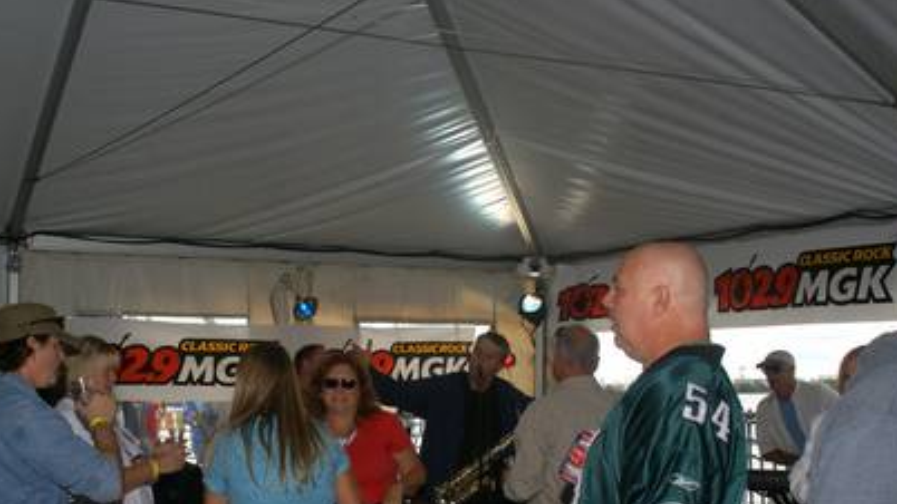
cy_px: 356
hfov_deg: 43.6
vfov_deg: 25.2
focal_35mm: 47
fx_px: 1118
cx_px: 379
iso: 125
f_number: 13
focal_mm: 24
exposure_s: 1/80
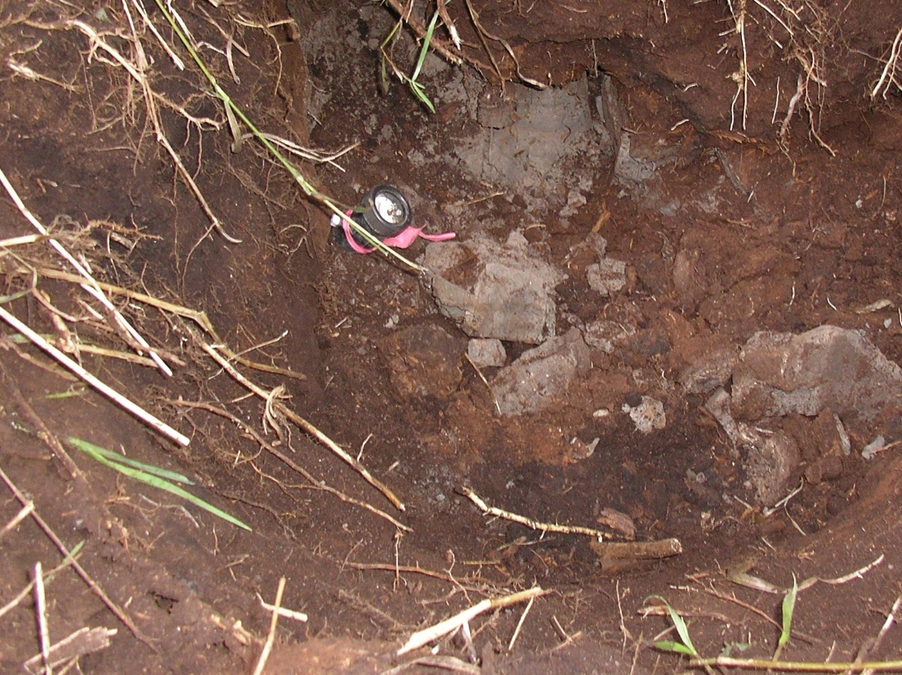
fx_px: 1327
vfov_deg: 28.4
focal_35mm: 51
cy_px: 249
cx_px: 578
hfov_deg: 37.2
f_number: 2.8
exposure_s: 1/60
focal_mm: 5.7
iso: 100
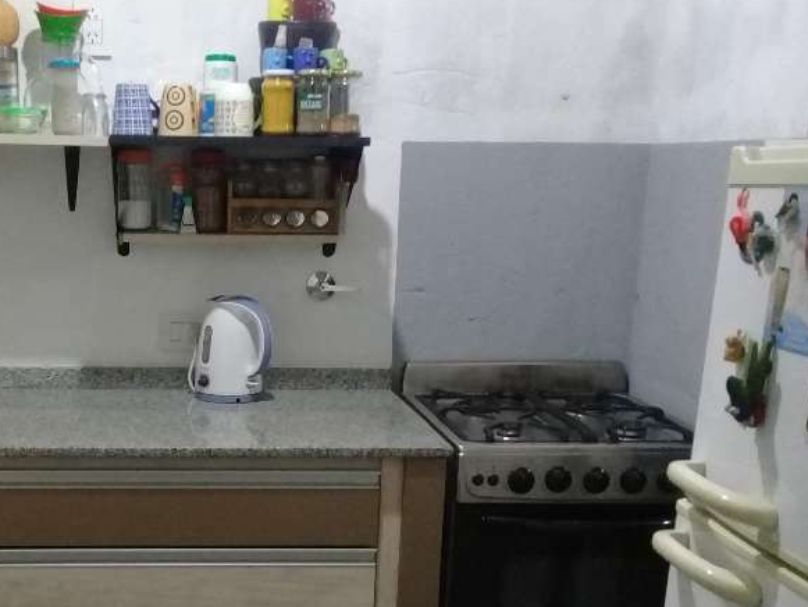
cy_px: 416
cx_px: 195
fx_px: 1121
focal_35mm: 48
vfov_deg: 30.0
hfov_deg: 38.5
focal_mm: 3.3
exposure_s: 1/17
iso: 400
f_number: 2.2
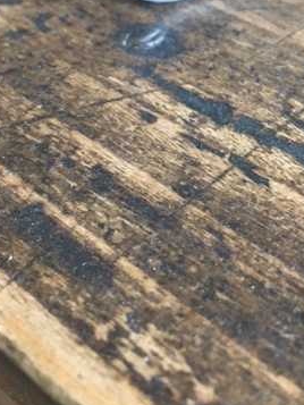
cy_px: 66
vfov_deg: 35.3
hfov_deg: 27.3
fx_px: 609
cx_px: 259
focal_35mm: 52
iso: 200
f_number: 2.2
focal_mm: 4.15
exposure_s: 1/33
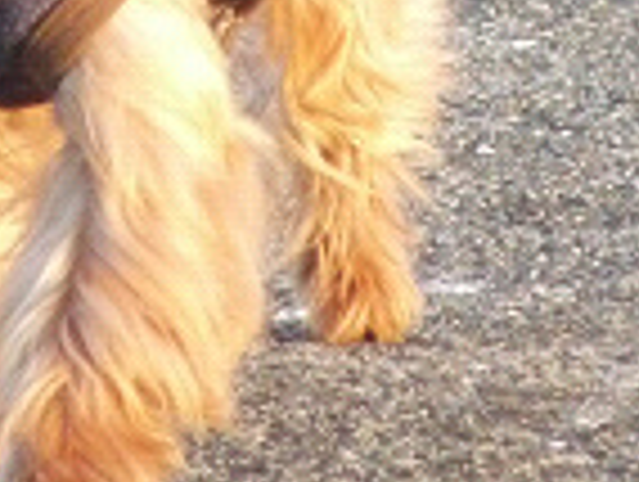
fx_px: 33432
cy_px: -203
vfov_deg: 0.8
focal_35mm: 1808
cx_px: 54
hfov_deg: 1.1
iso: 800
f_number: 4.4
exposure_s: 1/400
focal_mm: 86.4
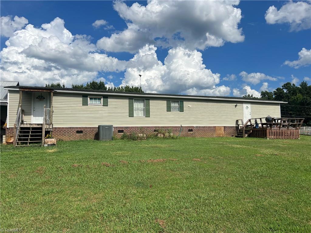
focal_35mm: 26
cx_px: 156
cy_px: 116
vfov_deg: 53.1
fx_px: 234
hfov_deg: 67.3
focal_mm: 5.7
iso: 50
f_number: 1.5
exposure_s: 1/8000
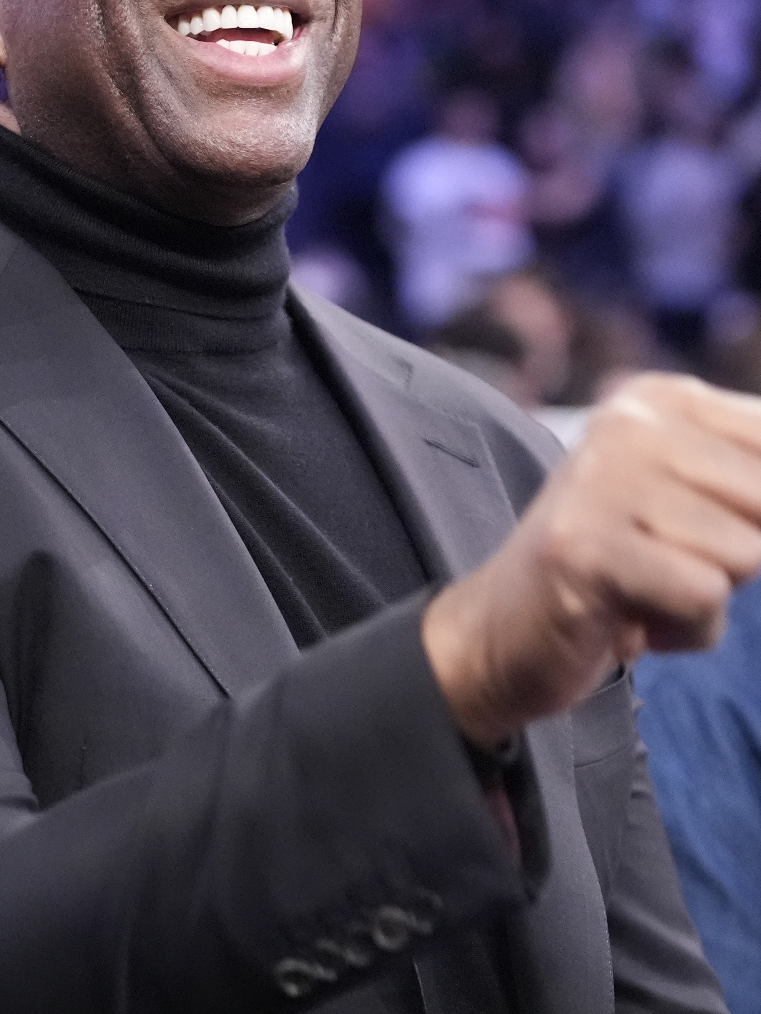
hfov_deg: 9.7
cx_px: 282
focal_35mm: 153
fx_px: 4484
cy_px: 259
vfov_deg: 12.9
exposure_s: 1/320
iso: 6400
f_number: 2.8
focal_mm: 70
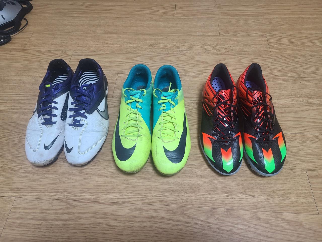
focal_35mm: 26
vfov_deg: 53.1
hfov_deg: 67.3
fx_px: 242
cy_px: 121
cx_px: 161
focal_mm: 5.4
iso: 160
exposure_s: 1/40
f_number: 1.8
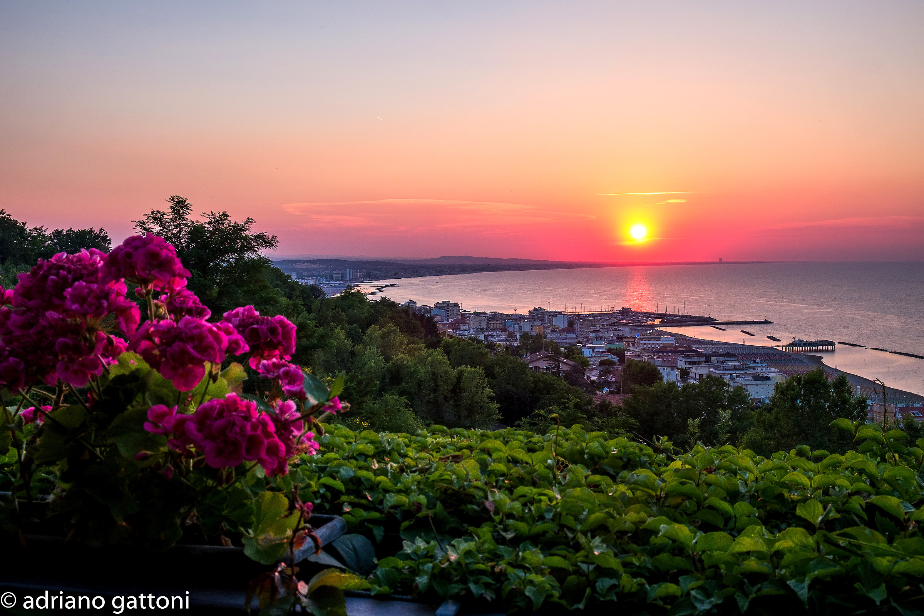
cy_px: 308
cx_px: 462
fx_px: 975
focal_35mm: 38
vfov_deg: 35.1
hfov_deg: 50.7
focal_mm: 25.4
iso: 400
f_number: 11
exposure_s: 1/60
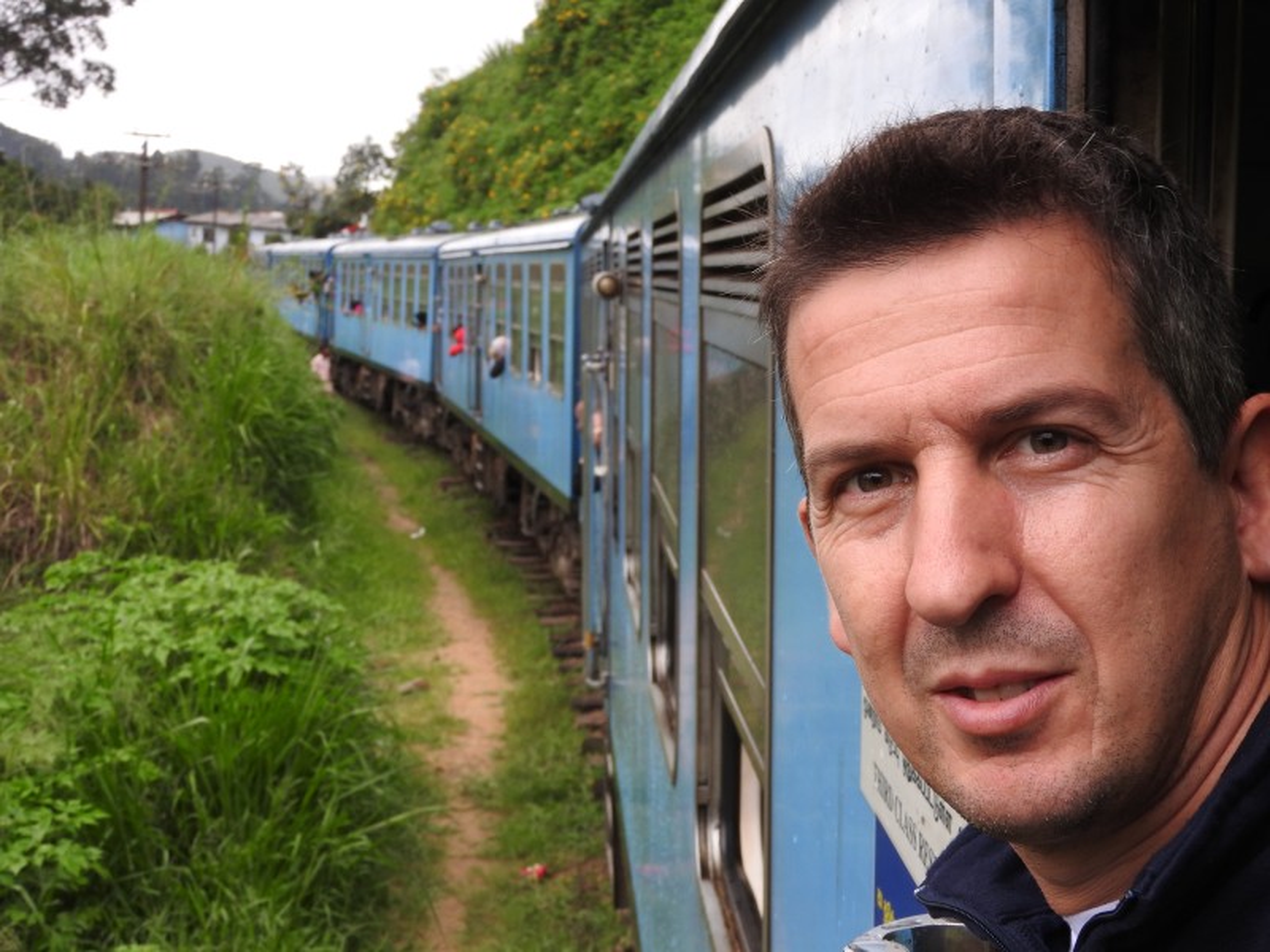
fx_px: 2018
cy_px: 476
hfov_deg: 34.9
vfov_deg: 26.6
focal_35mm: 55
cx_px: 635
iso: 100
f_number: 4
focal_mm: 9.9
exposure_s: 1/40
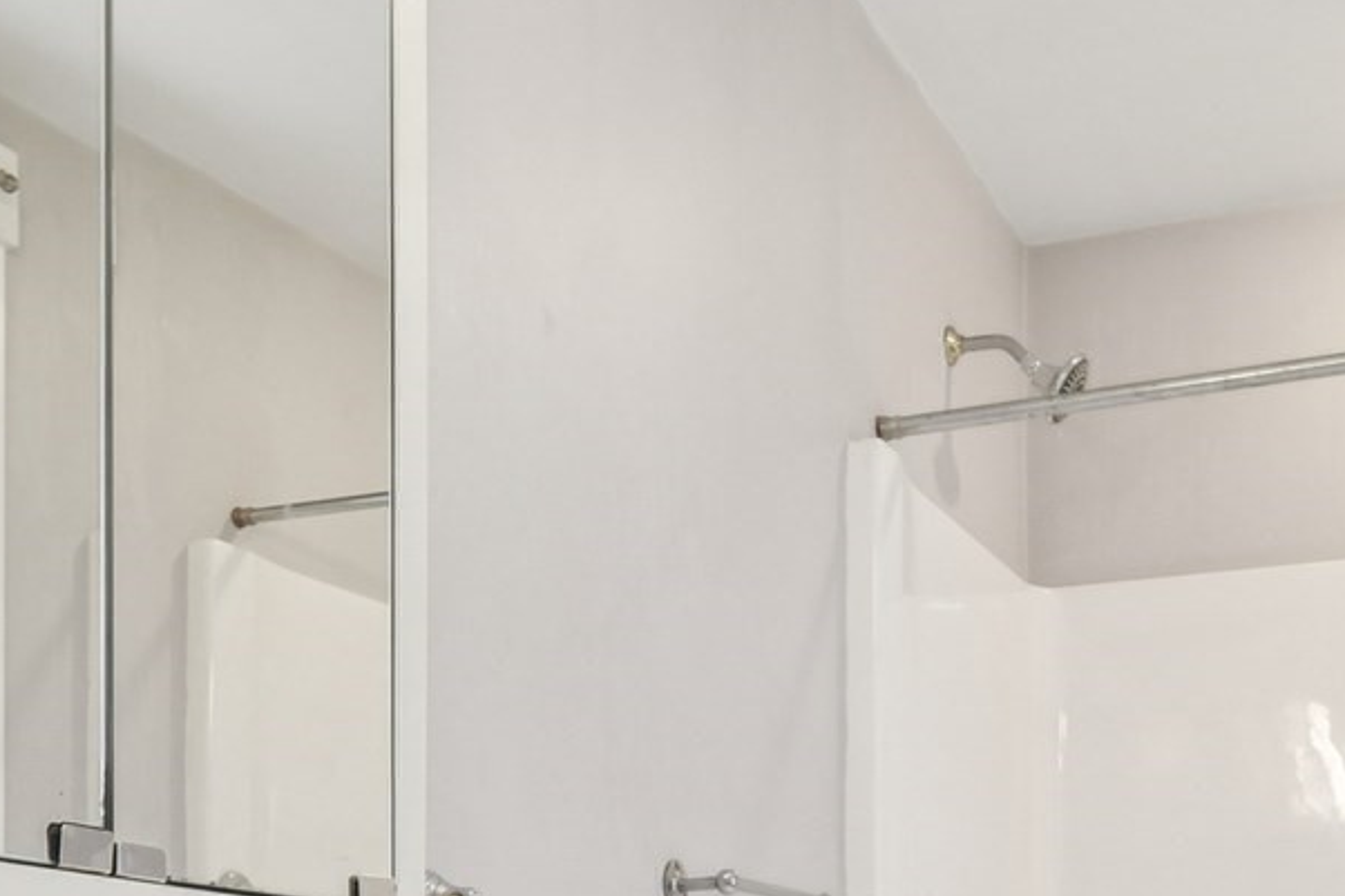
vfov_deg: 23.6
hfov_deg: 38.8
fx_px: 1905
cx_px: 795
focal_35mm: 51
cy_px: 1141
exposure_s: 1/15
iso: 200
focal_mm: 10
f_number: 5.6
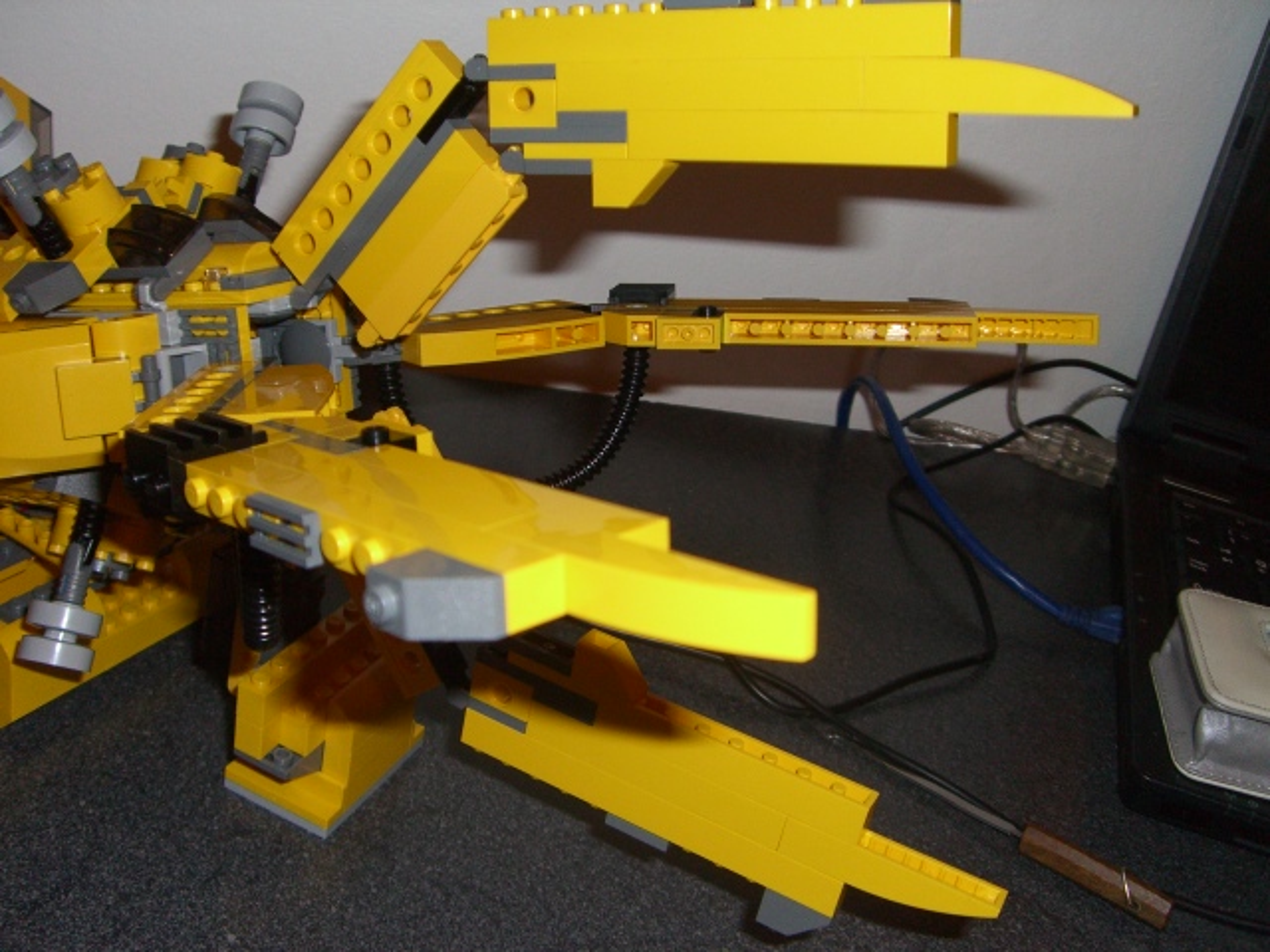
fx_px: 1394
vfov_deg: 37.7
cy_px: 476
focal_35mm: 38
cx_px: 635
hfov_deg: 49.0
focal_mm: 6.2
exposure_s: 1/60
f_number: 2.7
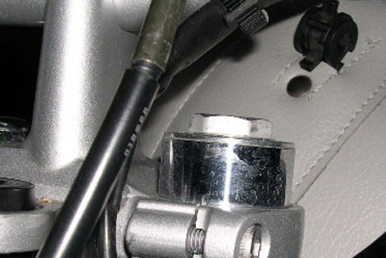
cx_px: 217
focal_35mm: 68
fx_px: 729
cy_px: 238
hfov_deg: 29.6
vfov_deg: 19.6
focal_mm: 8
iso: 100
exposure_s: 1/60
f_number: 7.6
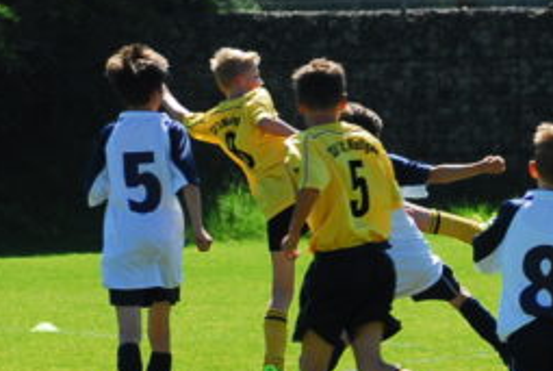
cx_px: 646
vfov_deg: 3.3
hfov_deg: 4.9
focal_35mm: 415
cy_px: 163
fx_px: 6386
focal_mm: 92
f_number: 5.6
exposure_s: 1/500
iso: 200
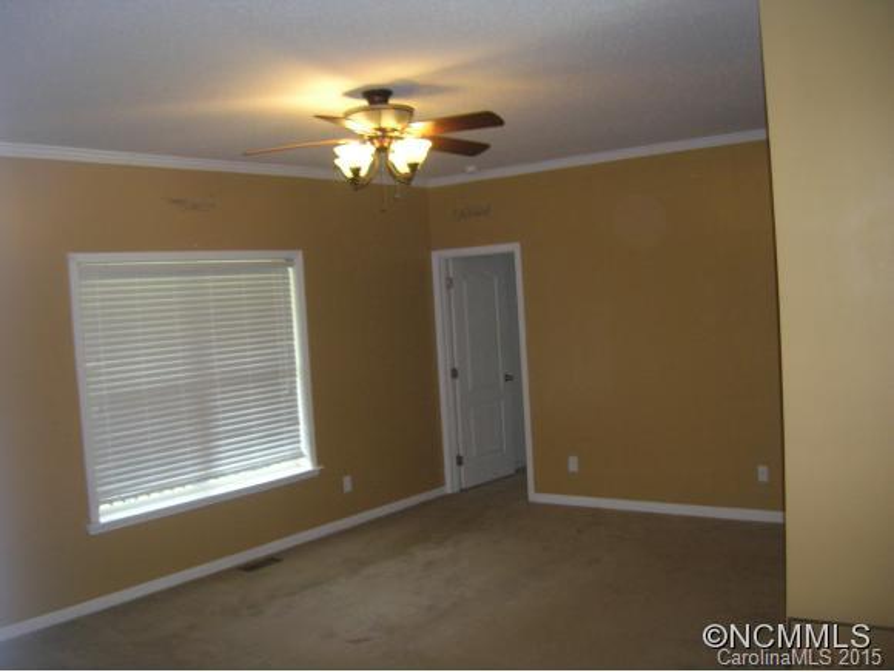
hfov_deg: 53.9
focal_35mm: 34
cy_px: 336
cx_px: 447
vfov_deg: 41.8
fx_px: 879
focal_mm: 5.7
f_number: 2.9
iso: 128
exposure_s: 1/60.1
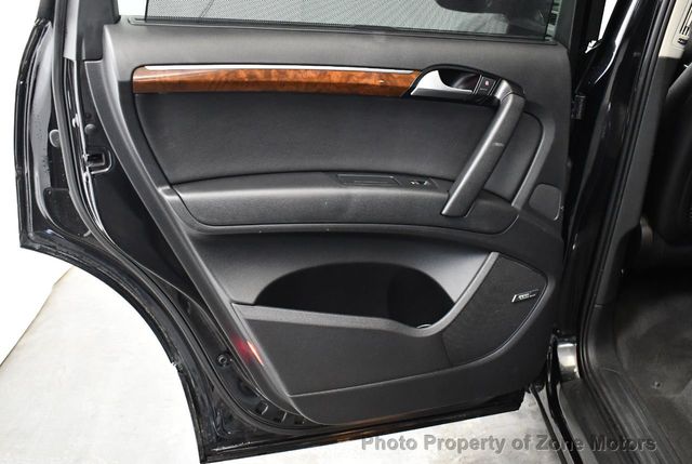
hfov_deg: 53.1
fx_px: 693
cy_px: 232
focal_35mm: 36
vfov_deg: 37.0
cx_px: 346
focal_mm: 18
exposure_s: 1/60
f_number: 3.5
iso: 3200
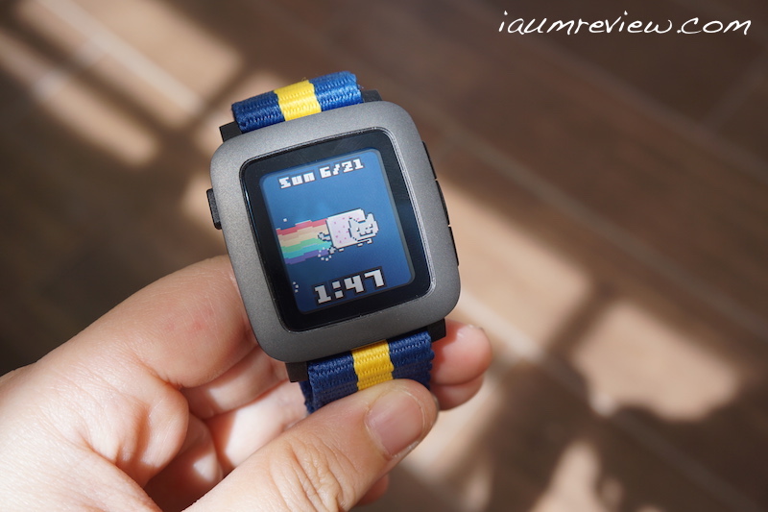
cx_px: 384
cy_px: 256
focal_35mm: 40
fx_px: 864
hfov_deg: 47.9
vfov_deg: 33.0
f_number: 6.3
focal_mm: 27
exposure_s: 1/80
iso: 100
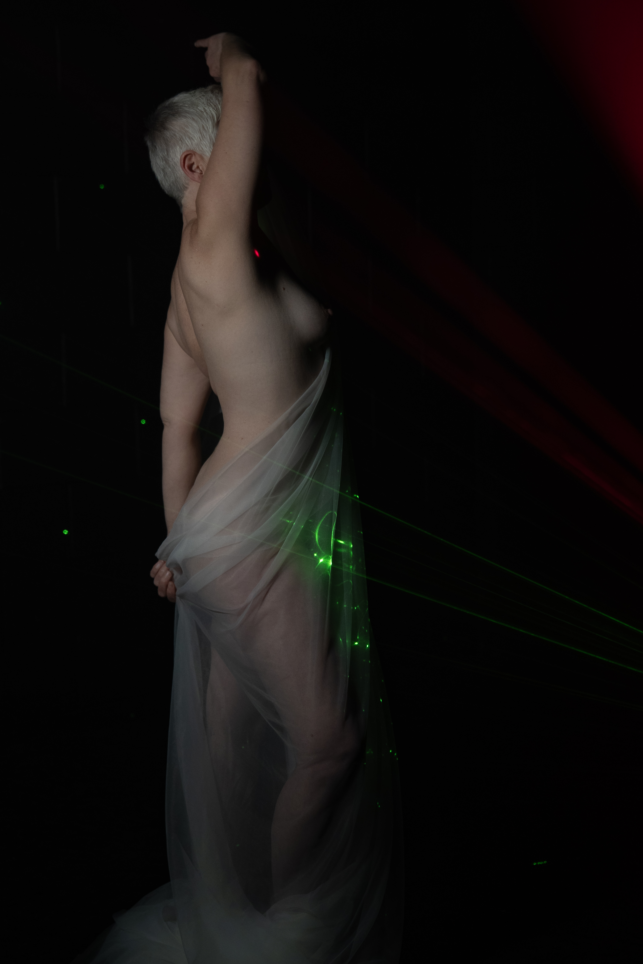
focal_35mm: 54
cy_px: 413
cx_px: 267
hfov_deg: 25.0
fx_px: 1447
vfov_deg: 36.8
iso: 400
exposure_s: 1/160
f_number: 2
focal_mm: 35
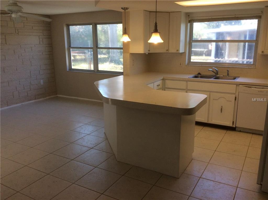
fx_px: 247
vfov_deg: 44.0
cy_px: 100
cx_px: 134
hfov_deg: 56.9
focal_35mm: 32
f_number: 2.4
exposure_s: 1/60
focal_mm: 3.3
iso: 40
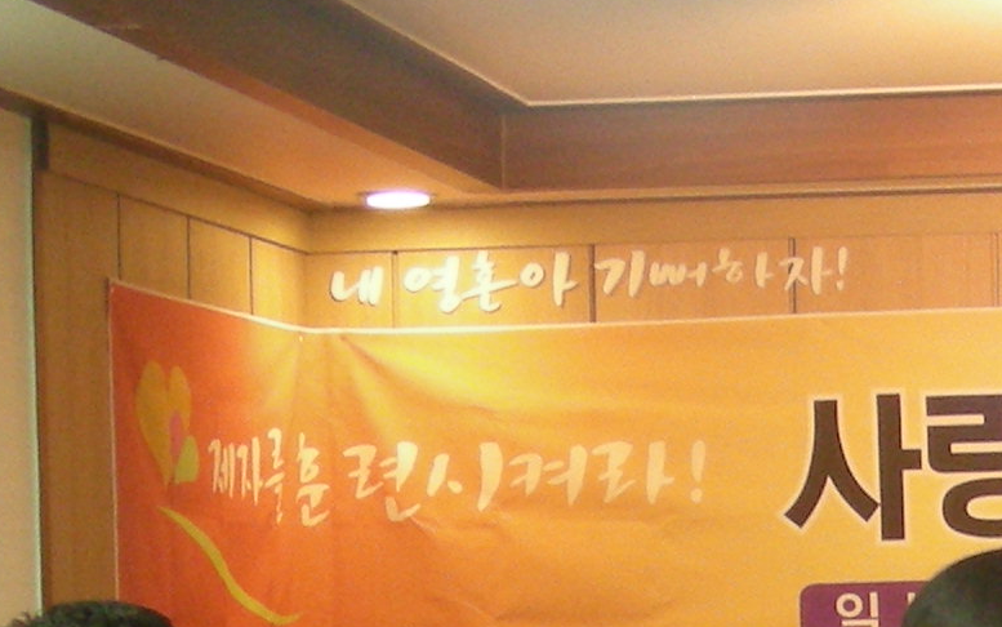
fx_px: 3988
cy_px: 879
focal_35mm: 146
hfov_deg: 13.9
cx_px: 1180
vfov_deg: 8.8
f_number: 3.5
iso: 200
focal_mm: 6.3
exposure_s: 1/13.4
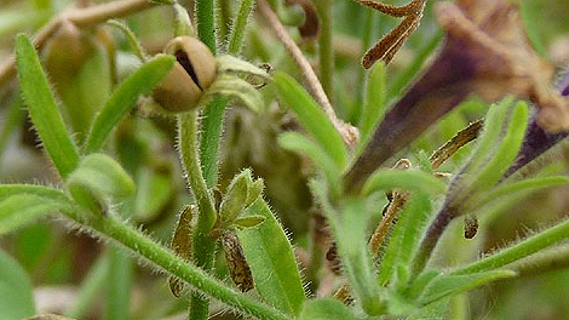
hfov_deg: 9.0
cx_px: 199
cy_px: 74
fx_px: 3605
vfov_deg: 5.1
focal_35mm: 239
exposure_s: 1/100
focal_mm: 16.1
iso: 100
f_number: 3.4
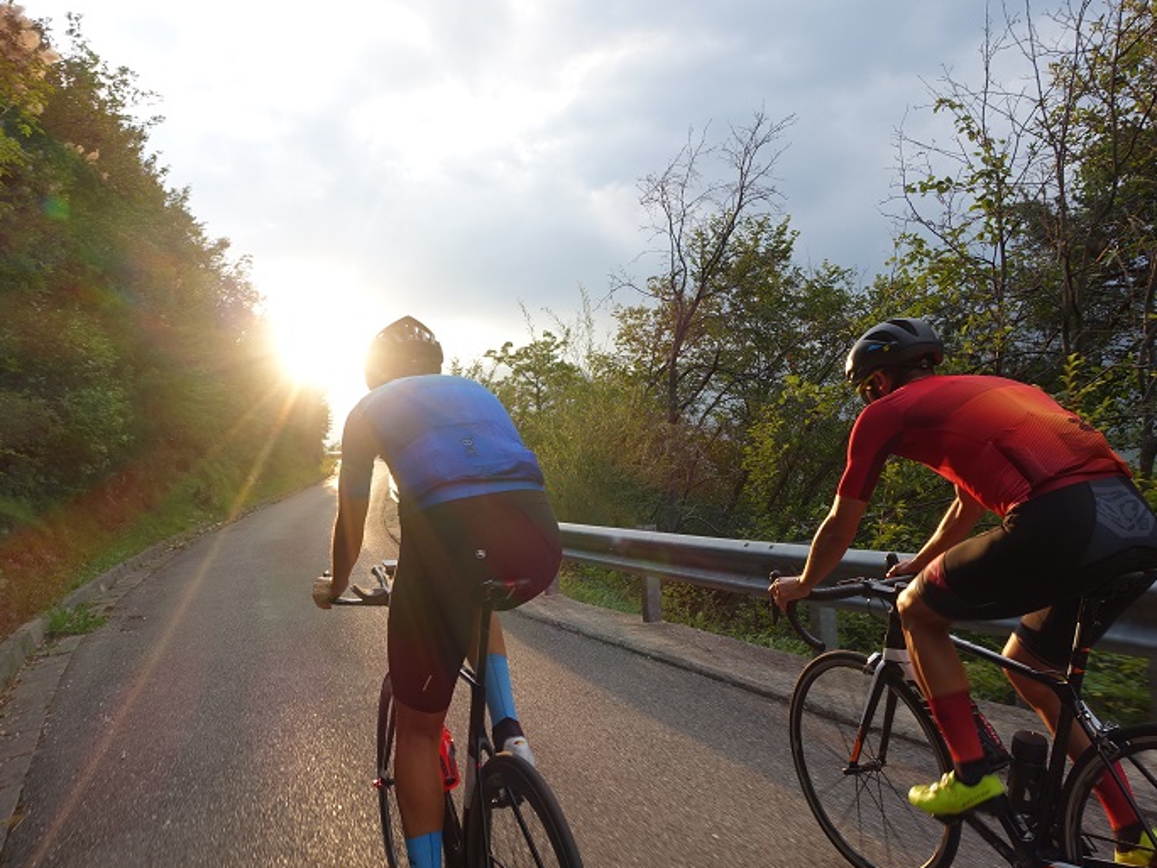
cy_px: 441
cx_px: 484
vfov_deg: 51.4
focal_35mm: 27
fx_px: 902
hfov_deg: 64.9
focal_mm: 8.8
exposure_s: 1/125
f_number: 5.6
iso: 125
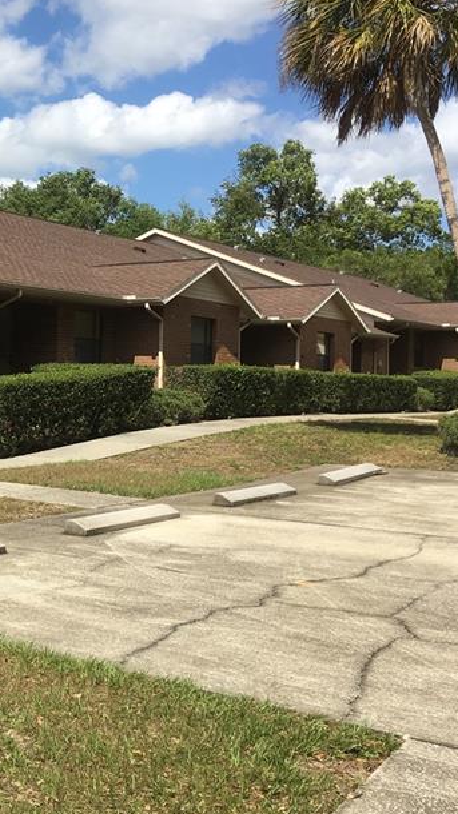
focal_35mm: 53
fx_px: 1145
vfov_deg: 39.1
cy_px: 374
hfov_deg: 20.9
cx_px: -108
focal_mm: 4.15
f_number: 2.2
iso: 25
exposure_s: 1/1709
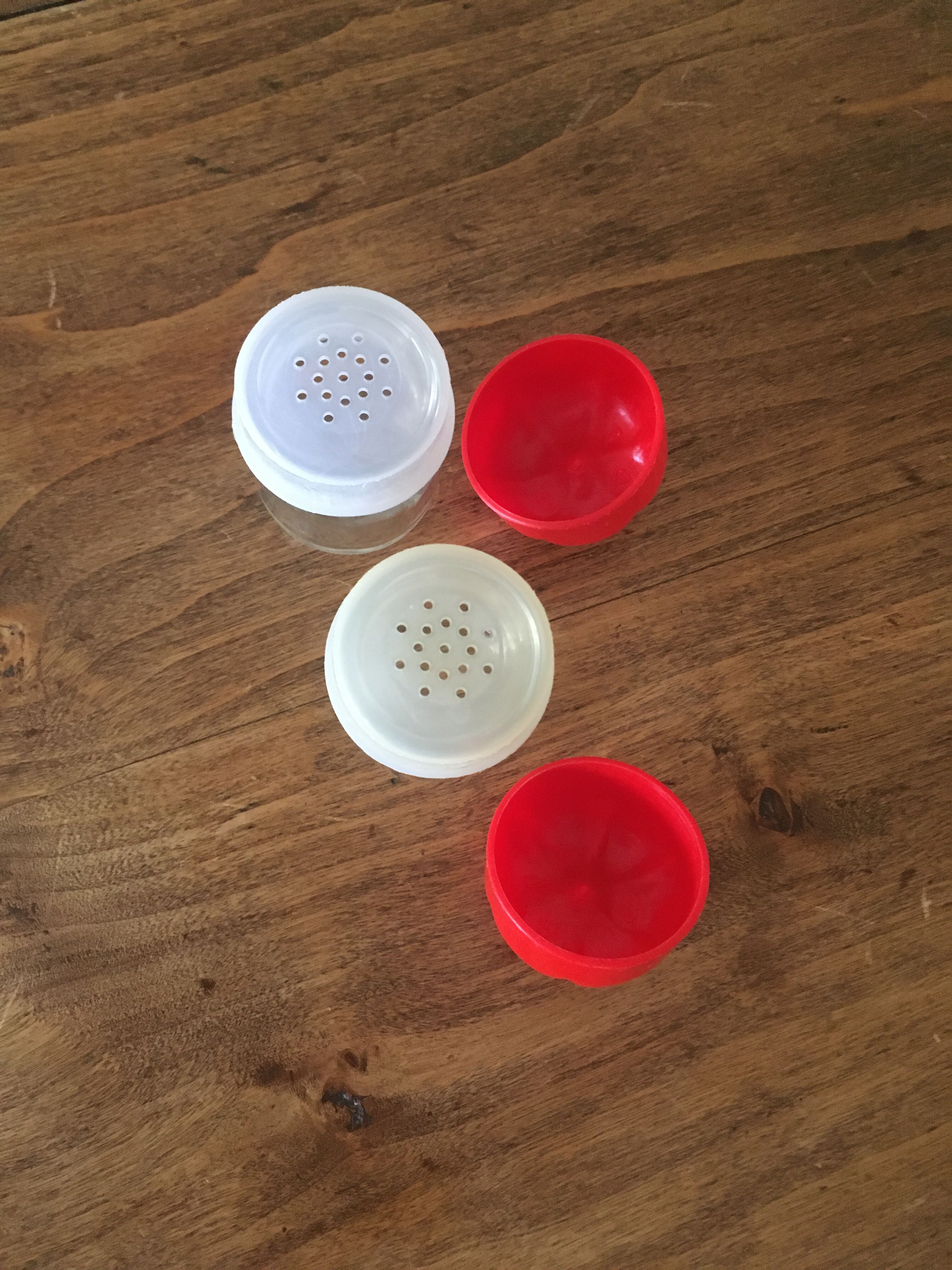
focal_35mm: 29
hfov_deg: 48.2
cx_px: 476
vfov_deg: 61.7
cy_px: 635
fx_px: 1063
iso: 250
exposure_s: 1/17
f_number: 2.2
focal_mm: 4.15
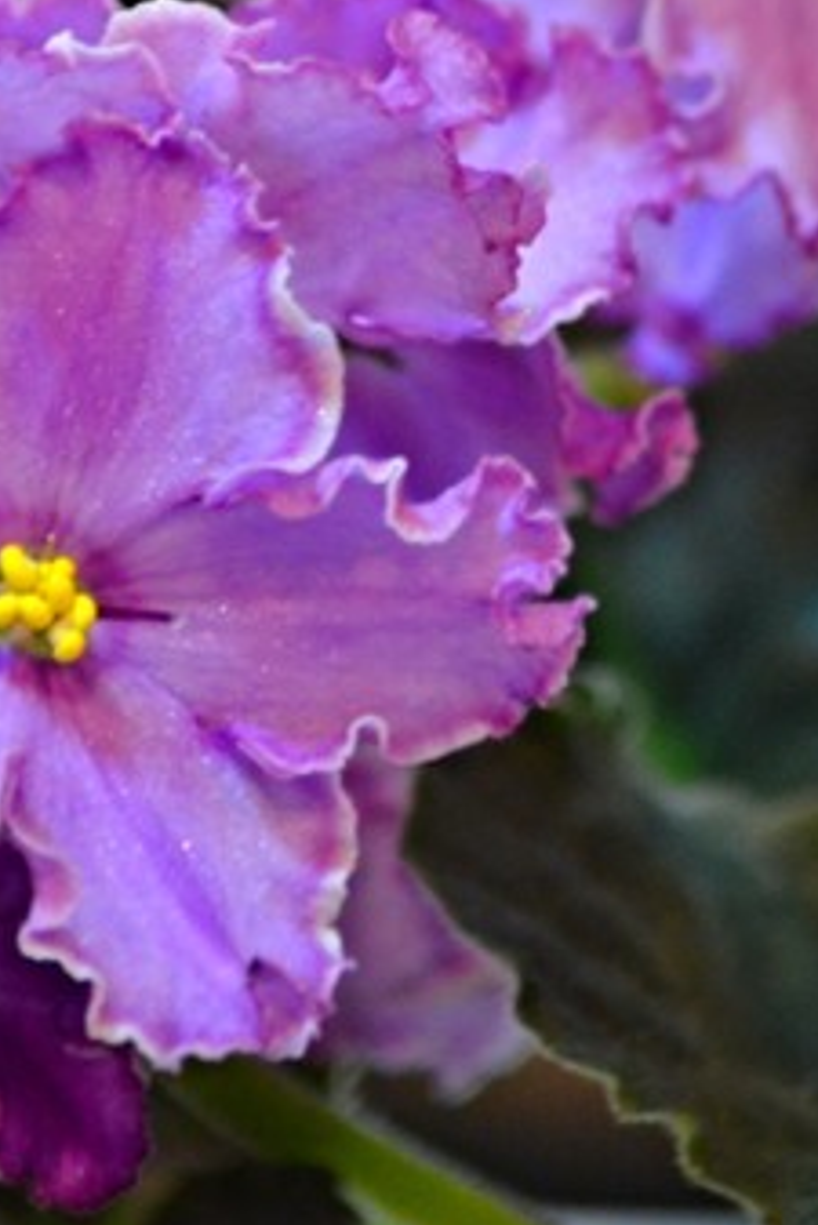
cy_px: 429
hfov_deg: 1.9
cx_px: 549
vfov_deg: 2.9
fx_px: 24207
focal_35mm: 711
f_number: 5
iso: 1600
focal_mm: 200
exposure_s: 1/30
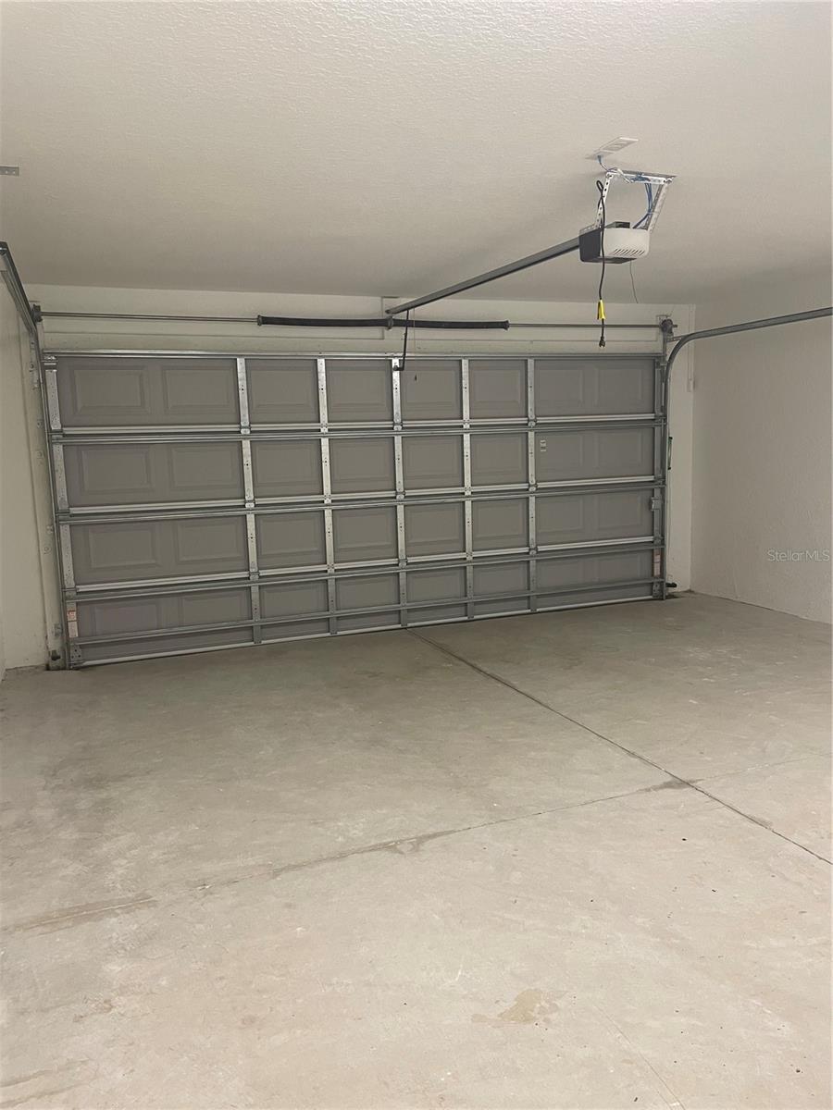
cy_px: 555
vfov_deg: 67.3
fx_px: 834
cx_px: 416
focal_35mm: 26
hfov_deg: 53.1
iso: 125
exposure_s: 1/60
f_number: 1.6
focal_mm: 4.2
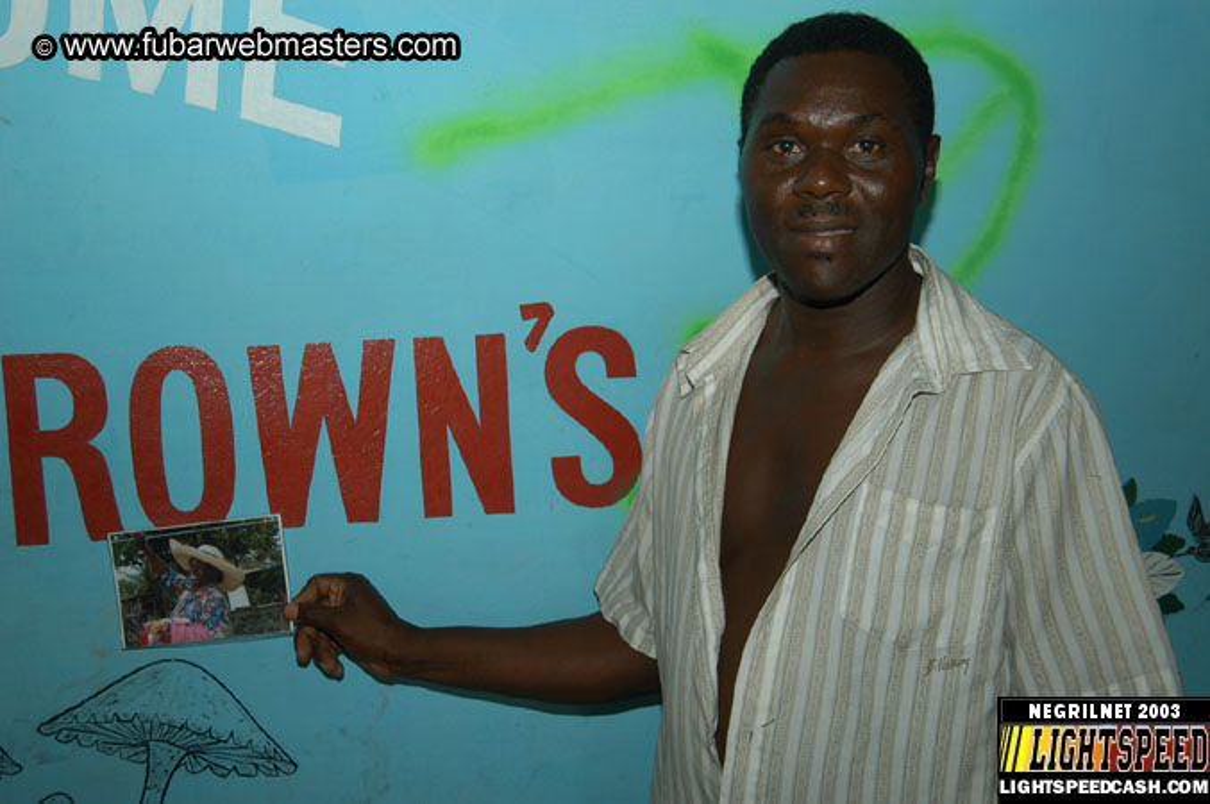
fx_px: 1612
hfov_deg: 41.1
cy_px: 402
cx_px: 605
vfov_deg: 28.0
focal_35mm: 48
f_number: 5
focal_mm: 32
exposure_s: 1/60
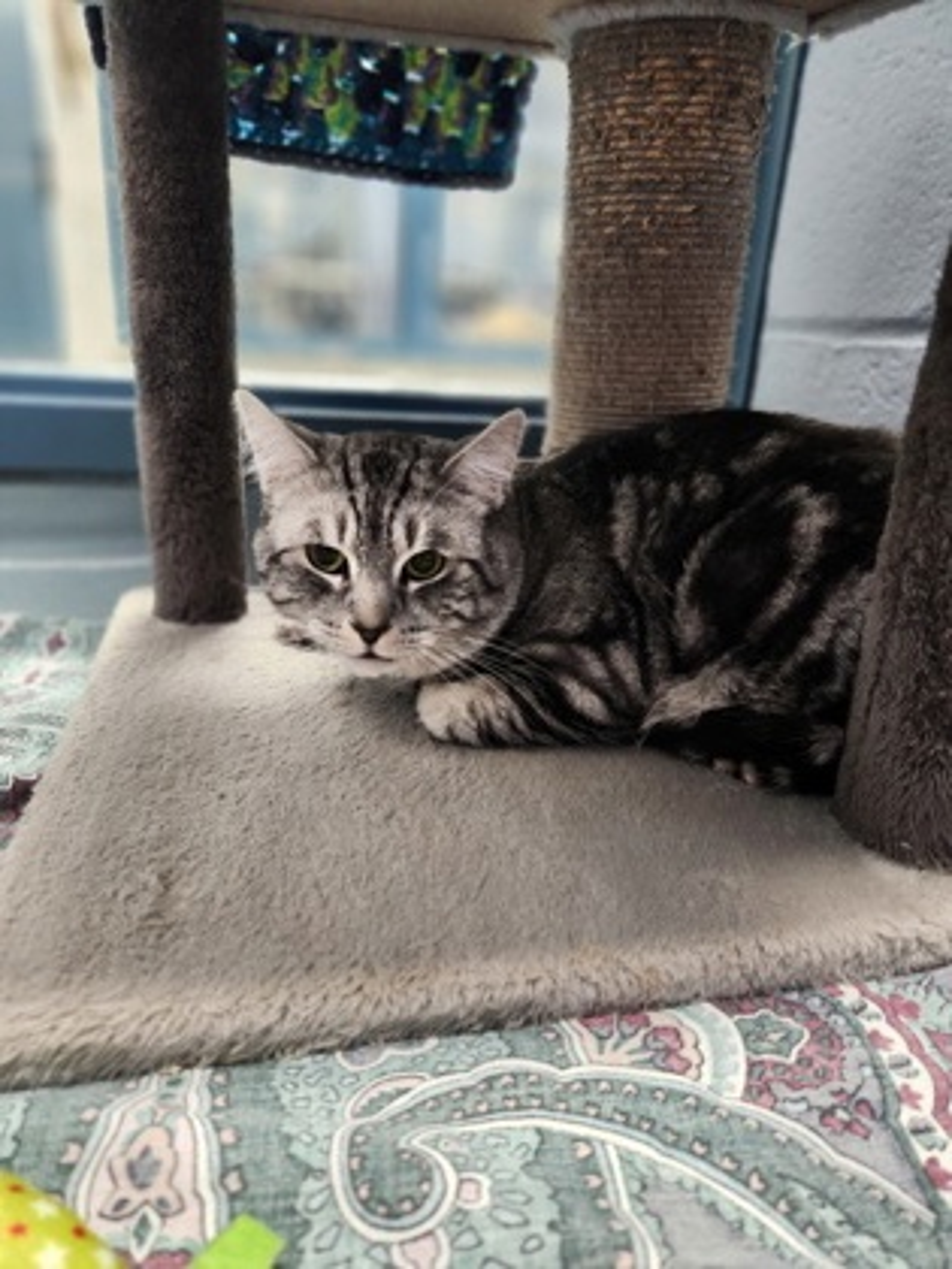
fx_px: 843
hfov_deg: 58.9
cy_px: 634
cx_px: 476
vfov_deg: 73.9
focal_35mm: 23
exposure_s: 1/60
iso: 400
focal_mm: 5.4
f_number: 1.8
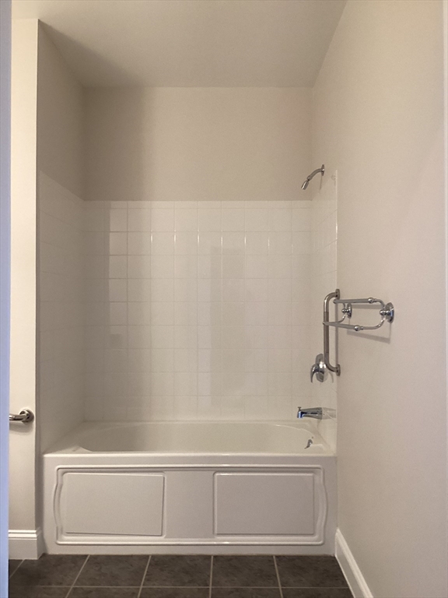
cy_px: 299
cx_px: 224
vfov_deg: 58.4
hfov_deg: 45.4
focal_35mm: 31
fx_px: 535
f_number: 2.4
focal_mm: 3.3
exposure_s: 1/50
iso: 160
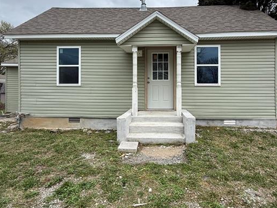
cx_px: 154
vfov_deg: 63.2
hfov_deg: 78.7
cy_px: 89
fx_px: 168
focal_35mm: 21
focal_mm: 2.22
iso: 50
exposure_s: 1/338
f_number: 2.2
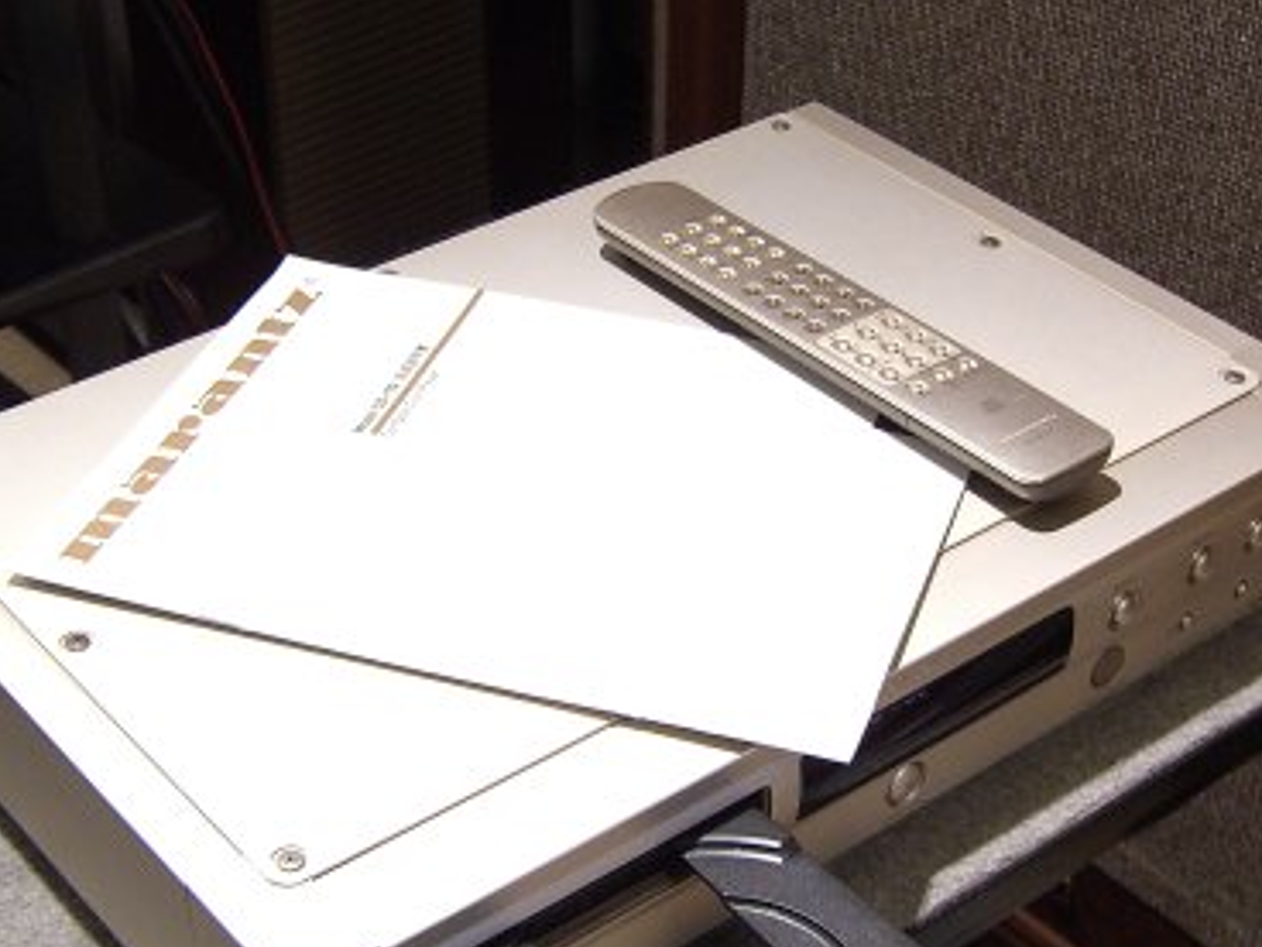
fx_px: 2406
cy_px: 600
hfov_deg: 29.4
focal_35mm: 66
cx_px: 604
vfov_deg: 22.2
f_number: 2.8
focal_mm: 7.9
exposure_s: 1/30
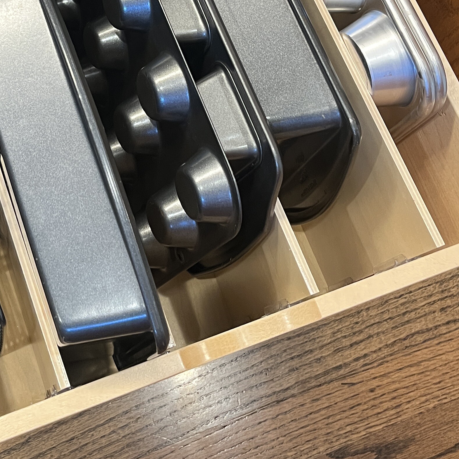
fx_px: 885
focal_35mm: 59
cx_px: 100
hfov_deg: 28.5
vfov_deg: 27.7
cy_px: 22
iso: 160
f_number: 1.6
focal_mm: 5.1
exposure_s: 1/60
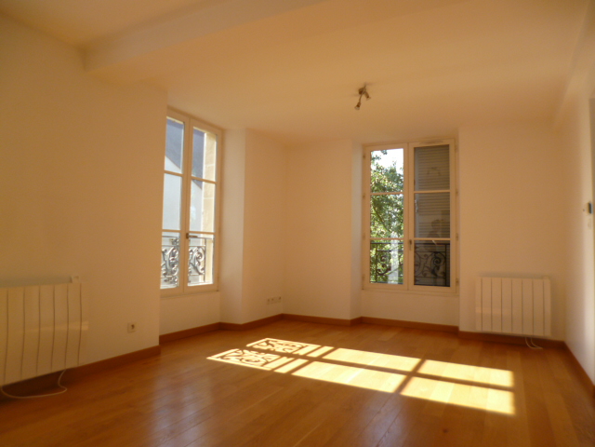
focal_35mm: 24
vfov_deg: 56.8
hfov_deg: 71.6
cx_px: 298
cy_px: 224
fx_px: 413
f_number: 2.5
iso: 100
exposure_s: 1/250
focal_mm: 4.3
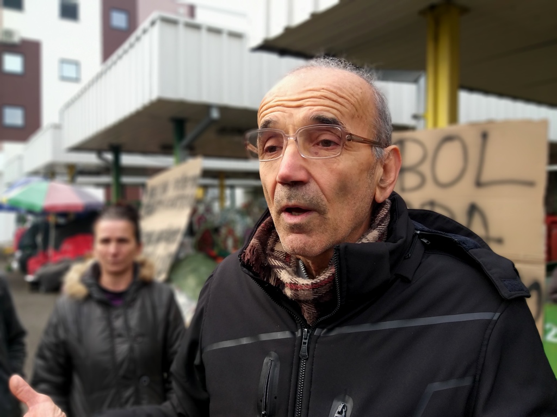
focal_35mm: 26
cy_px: 208
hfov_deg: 67.3
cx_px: 278
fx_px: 418
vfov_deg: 53.1
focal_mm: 3.93
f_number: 1.7
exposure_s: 1/290
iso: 40
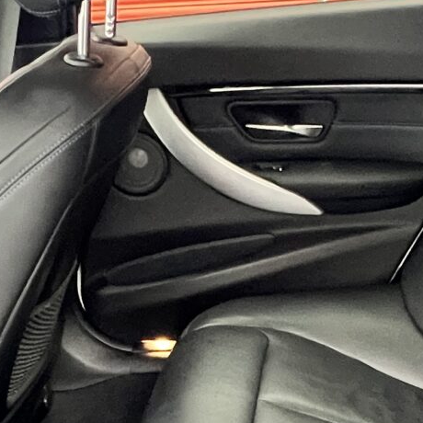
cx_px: 258
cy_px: 431
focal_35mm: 64
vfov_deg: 25.4
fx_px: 885
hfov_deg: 26.8
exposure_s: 1/60
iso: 640
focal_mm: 1.57
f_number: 1.8
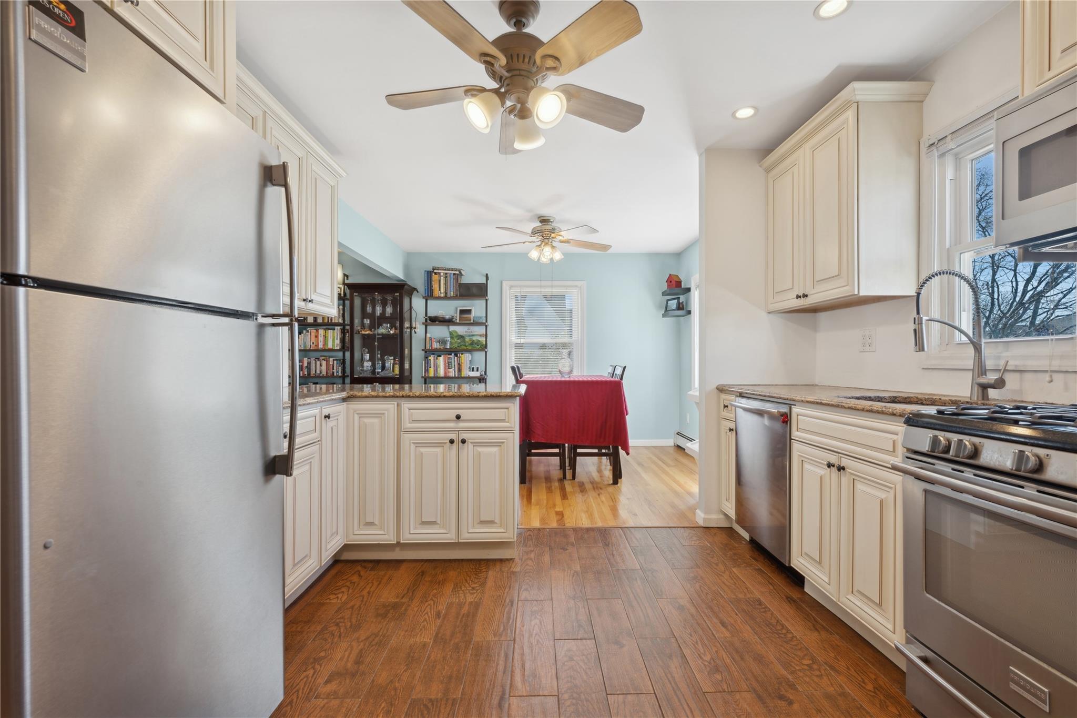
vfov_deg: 75.5
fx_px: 464
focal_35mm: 16
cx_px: 538
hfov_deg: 98.5
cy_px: 359
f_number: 11
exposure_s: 1/8
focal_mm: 15.5
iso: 100
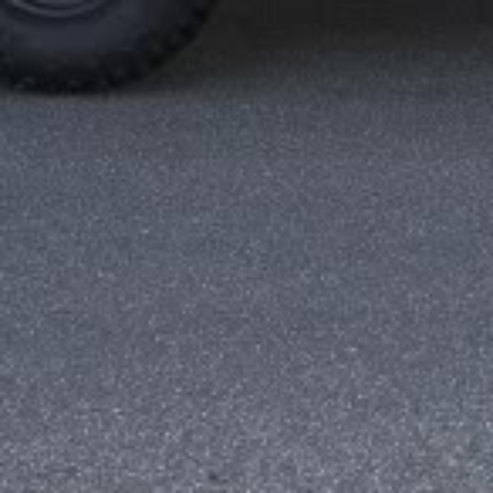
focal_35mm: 143
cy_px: -274
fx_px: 2304
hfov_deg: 12.1
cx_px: 419
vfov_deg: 11.6
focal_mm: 7.8
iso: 200
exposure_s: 1/60
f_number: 2.8
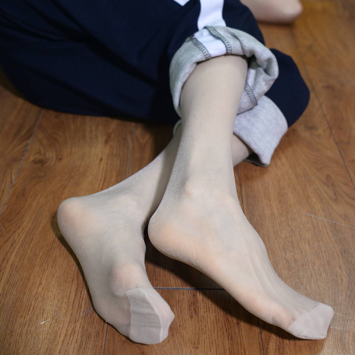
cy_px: 171
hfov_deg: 37.6
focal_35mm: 45
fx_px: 522
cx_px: 179
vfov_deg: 37.5
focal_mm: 35
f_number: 5
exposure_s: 1/250
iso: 1250
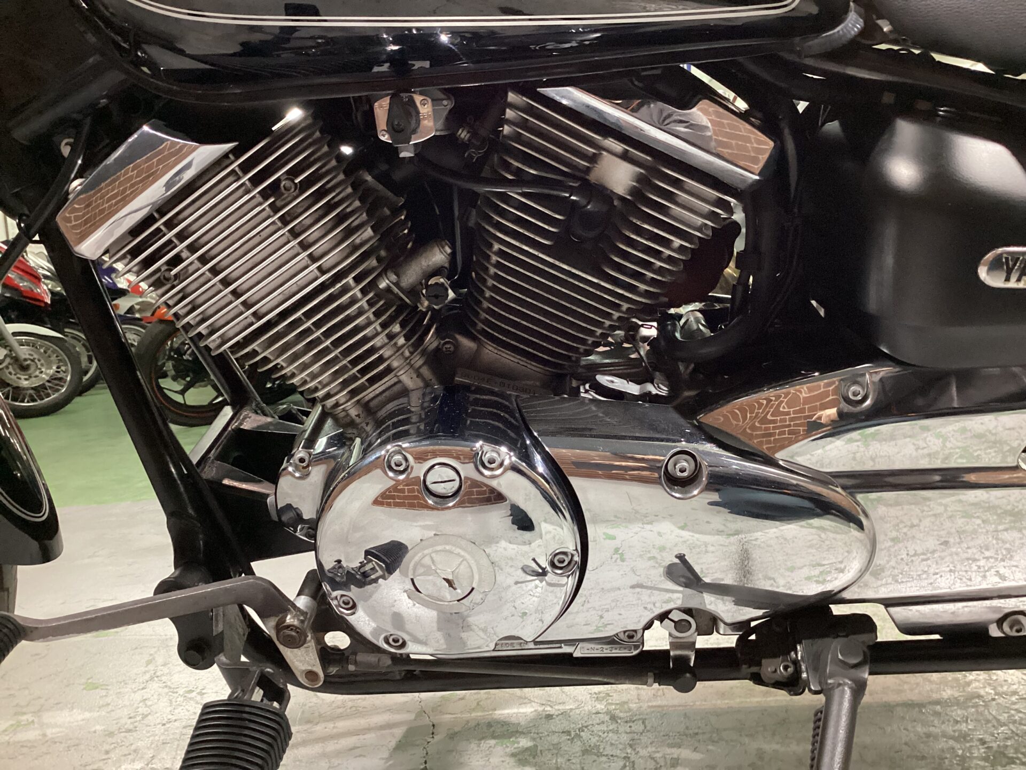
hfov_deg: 58.4
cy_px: 385
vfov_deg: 45.4
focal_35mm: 31
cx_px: 513
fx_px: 919
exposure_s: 1/60
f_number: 2.4
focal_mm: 3.3
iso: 400
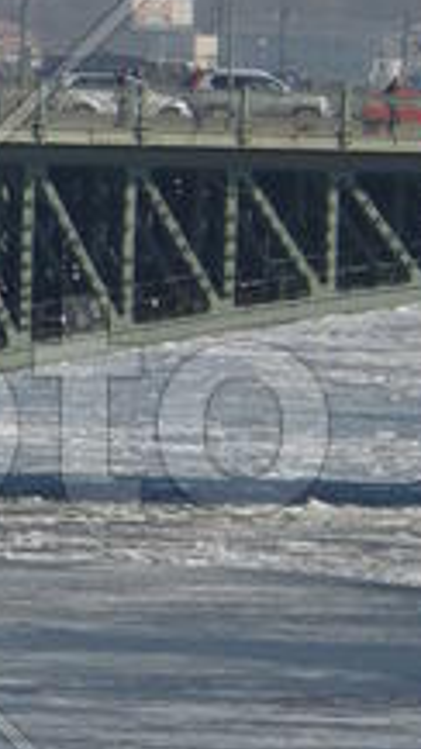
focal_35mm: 928
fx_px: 18424
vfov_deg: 2.3
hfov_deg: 1.3
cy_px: 428
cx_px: -295
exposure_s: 1/640
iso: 125
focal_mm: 56.5
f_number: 5.7
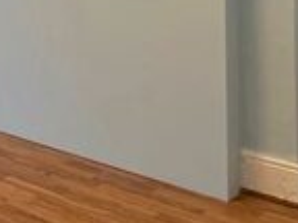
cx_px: -27
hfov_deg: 26.4
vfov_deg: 19.7
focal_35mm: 68
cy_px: -77
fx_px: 585
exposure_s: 1/50
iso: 160
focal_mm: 2.22
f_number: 2.2
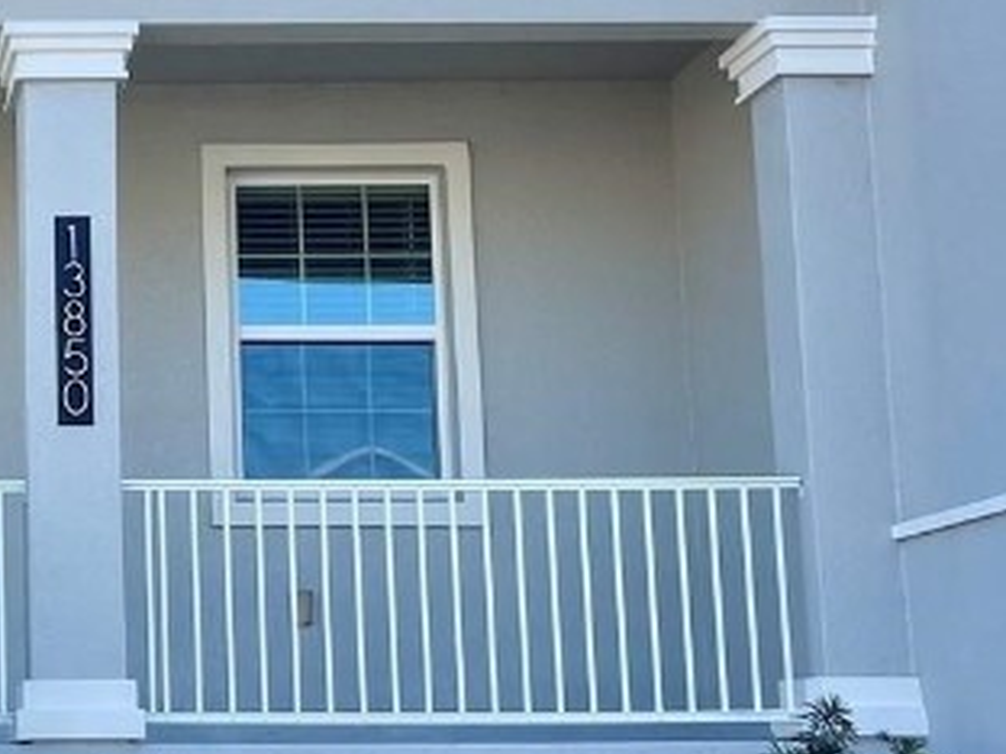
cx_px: -145
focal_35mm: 82
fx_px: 2383
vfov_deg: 18.0
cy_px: 390
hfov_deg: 22.3
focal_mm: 5.1
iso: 32
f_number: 1.6
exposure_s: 1/1200
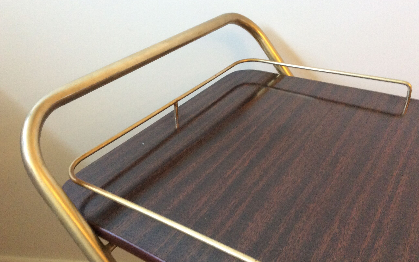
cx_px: 209
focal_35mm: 34
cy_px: 143
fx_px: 388
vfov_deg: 37.2
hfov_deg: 56.7
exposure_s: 1/25
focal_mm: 3.3
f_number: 2.4
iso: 160
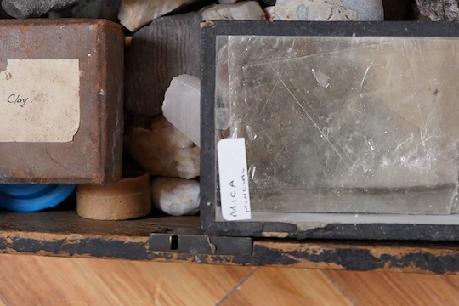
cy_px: 84
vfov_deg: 18.1
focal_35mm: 75
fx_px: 956
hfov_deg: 27.0
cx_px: 218
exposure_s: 1/125
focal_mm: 30
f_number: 3.5
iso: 1600
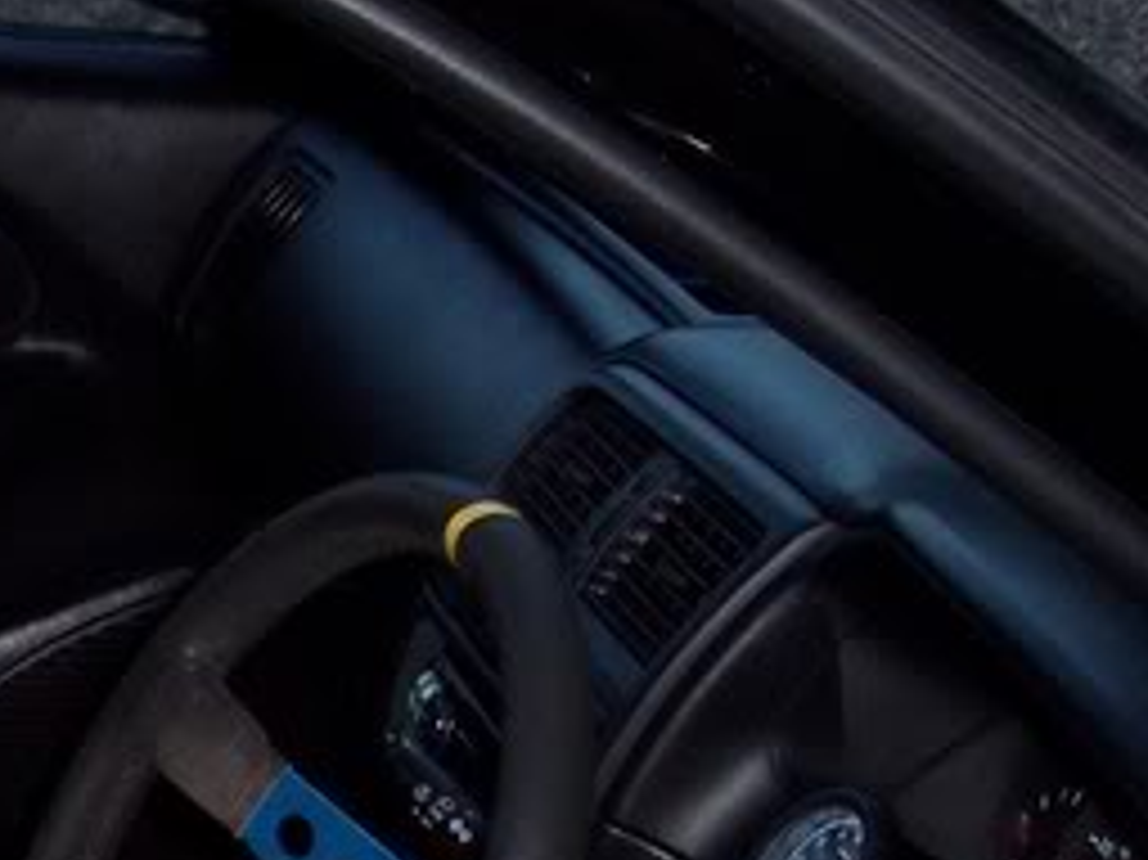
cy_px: 1159
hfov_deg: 15.2
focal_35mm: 119
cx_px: -635
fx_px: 3945
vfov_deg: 12.0
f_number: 2.8
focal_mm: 8
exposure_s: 1/30
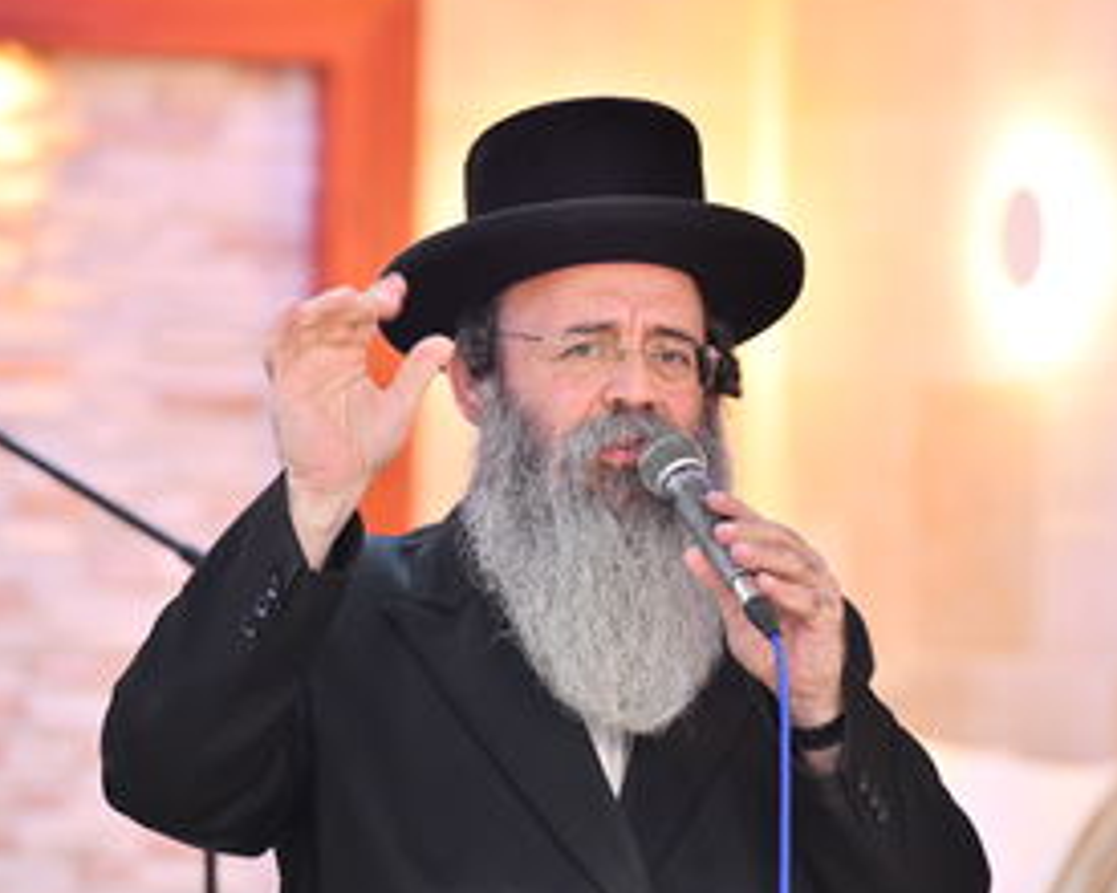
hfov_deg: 7.1
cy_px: 511
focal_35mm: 273
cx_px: 585
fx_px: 9025
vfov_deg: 5.7
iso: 1600
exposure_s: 1/125
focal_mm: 200
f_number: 5.6
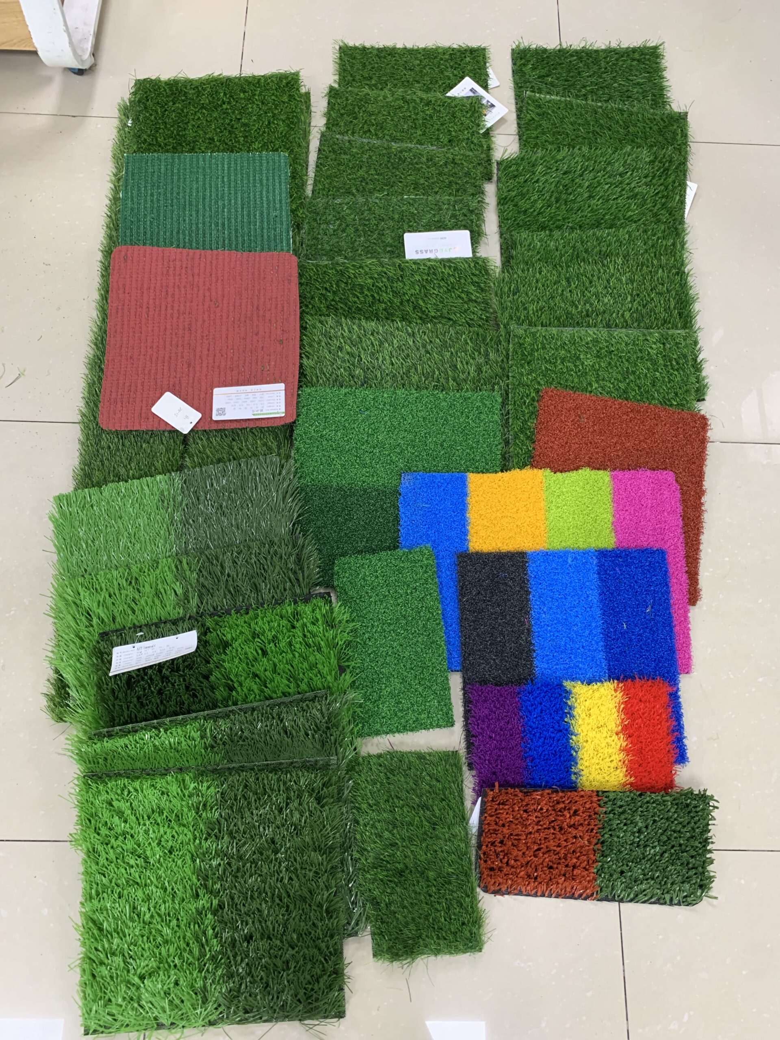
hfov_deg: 53.1
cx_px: 390
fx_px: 781
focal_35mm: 26
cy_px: 520
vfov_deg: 67.3
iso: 250
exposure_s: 1/60
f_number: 1.8
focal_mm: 4.25
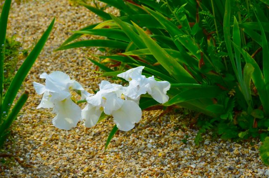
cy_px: 89
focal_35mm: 180
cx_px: 134
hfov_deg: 11.4
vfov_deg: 7.6
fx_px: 1342
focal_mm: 120
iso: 100
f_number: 11
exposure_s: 1/160
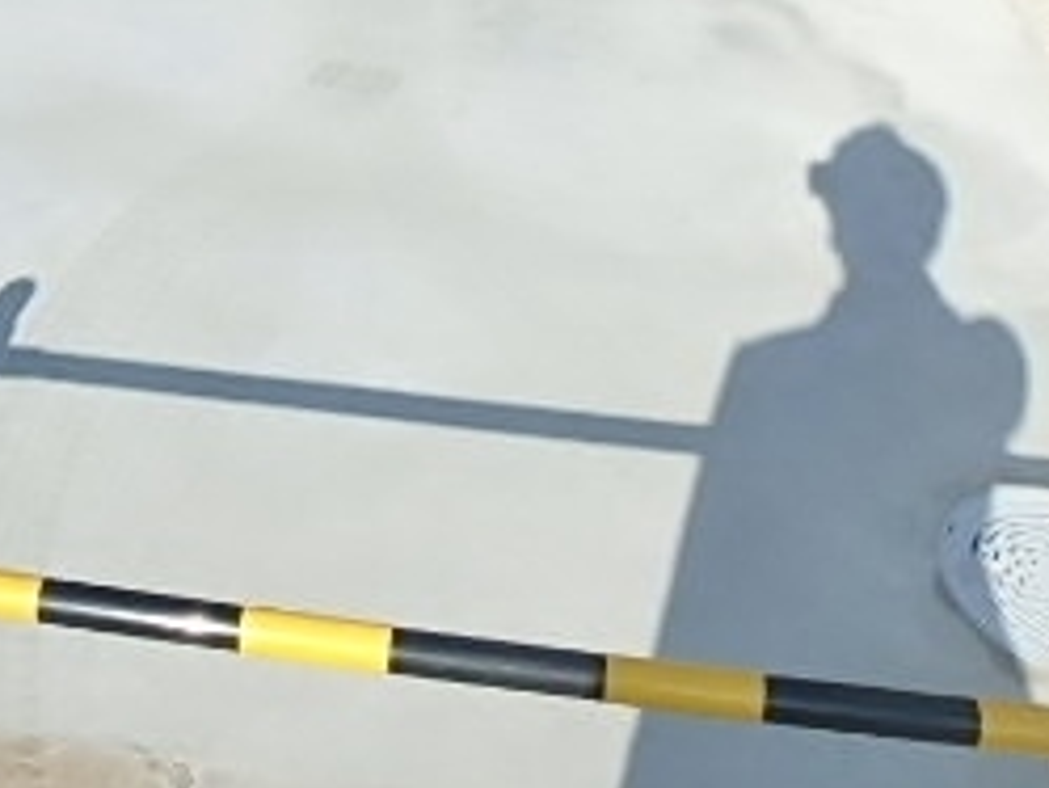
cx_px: 270
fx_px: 1637
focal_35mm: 54
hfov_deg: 34.8
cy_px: -147
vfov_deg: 24.6
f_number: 6
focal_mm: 3.7
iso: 125
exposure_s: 1/400
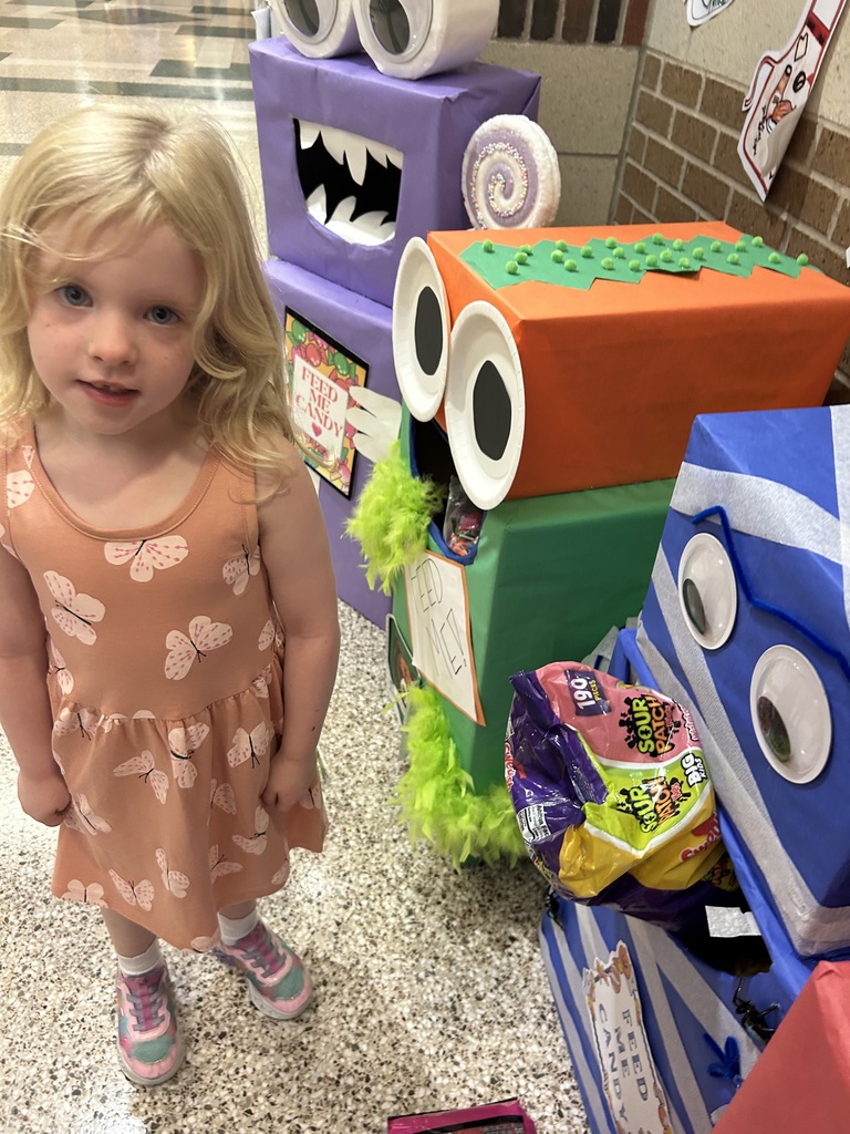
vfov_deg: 67.3
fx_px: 851
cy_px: 567
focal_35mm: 26
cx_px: 425
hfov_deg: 53.1
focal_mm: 5.7
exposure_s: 1/60
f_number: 1.5
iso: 125
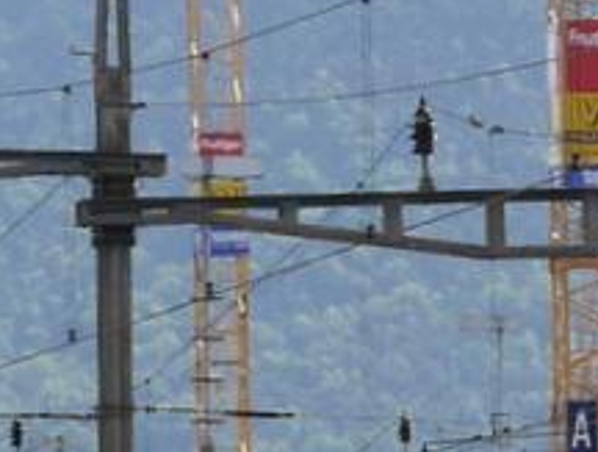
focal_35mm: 466
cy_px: 733
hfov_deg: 4.2
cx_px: 725
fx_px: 8068
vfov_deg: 3.2
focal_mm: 42
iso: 160
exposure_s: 1/250
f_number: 8
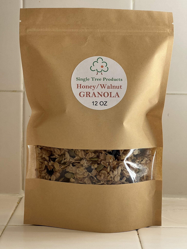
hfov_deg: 19.1
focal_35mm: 77
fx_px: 555
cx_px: 94
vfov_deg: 25.3
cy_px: 124
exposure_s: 1/99
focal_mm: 9
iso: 80
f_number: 2.8
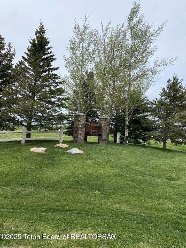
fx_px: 186
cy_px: 124
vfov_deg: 67.3
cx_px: 93
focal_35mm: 26
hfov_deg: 53.1
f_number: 1.8
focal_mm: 4.25
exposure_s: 1/2513
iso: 32
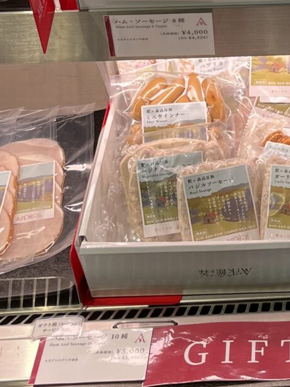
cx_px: 394
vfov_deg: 20.9
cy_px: 15
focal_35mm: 91
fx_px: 1016
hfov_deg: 15.3
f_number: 1.6
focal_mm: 5.1
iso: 40
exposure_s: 1/100
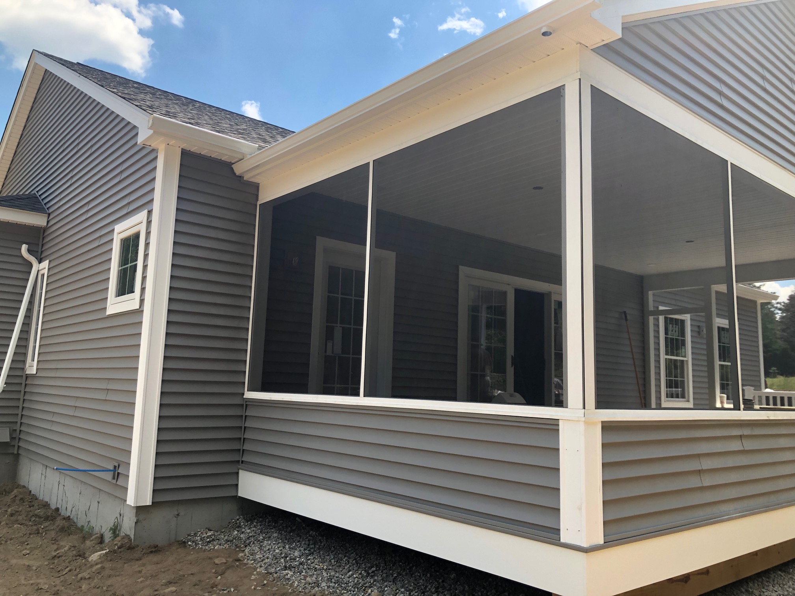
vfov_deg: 49.7
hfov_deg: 63.4
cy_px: 298
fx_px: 643
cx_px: 398
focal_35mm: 28
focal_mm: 3.99
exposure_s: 1/706
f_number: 1.8
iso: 20
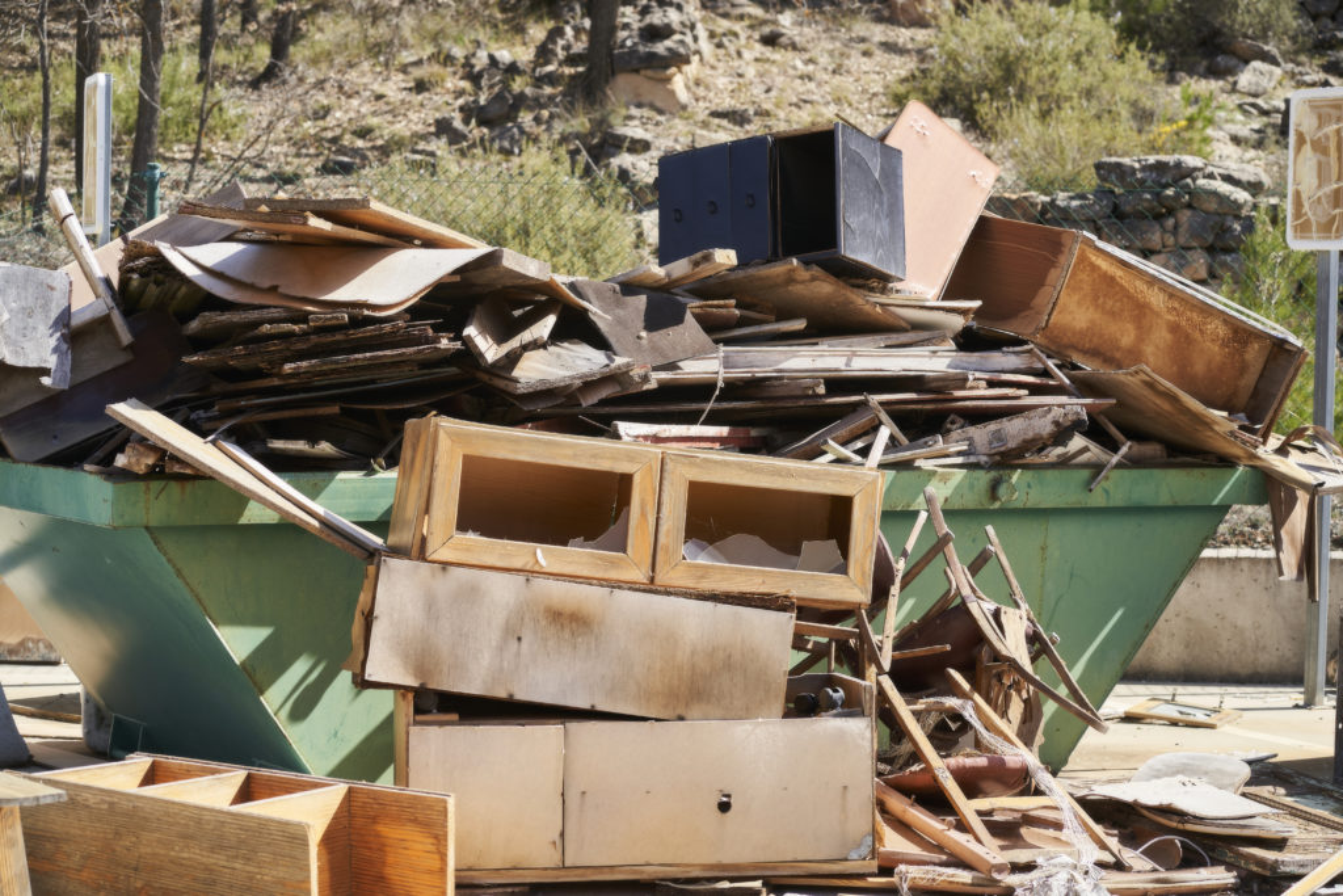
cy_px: 448
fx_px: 3171
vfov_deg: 16.1
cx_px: 672
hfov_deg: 23.9
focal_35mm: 85
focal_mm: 85
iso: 250
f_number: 5
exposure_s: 1/800
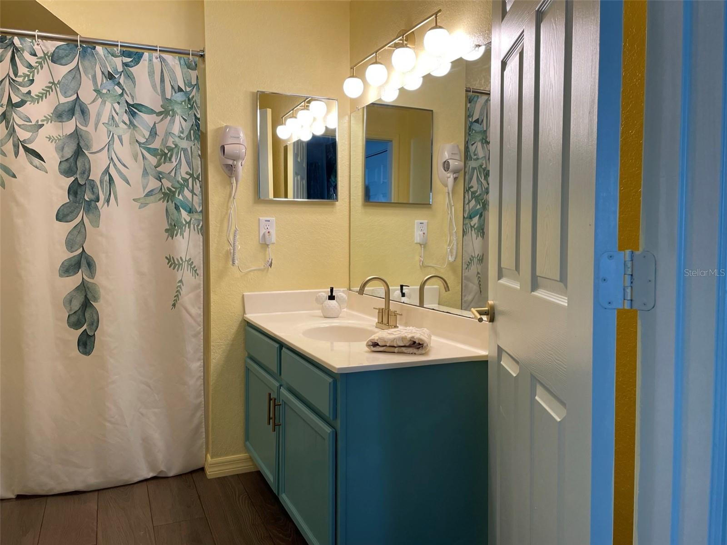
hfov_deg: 67.3
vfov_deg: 53.0
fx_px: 546
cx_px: 364
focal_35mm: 26
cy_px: 272
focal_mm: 4.2
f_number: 1.6
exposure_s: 1/120
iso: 80
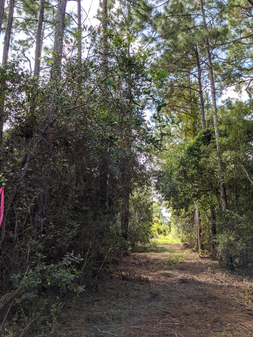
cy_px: 161
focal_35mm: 34
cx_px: 116
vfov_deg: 53.9
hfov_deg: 41.8
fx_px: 331
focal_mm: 4.38
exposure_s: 1/903
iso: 55
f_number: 1.73
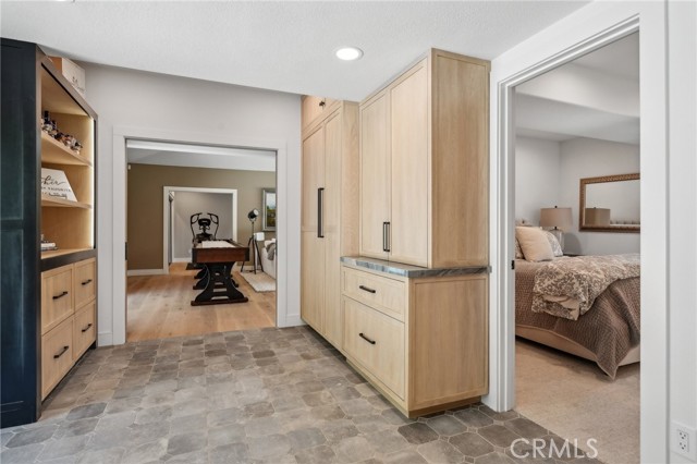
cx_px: 348
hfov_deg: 88.5
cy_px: 232
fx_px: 358
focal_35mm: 18
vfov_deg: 65.9
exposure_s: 1/6
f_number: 8
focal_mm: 18.5
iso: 400
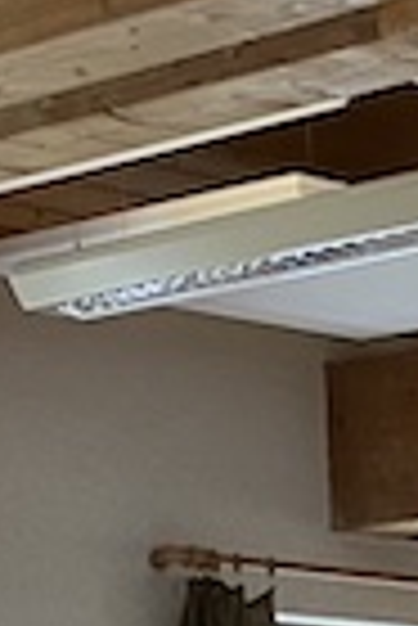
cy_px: 1491
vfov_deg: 9.2
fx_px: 3492
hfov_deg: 6.4
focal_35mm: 201
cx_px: 1124
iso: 80
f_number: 1.8
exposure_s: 1/50
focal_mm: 3.99
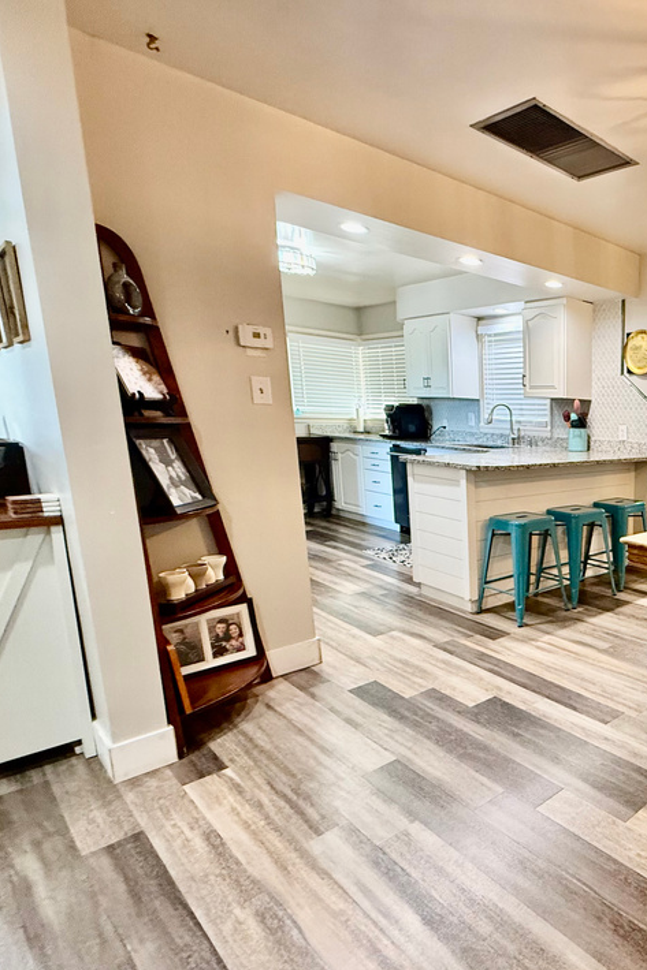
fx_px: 566
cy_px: 523
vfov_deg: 81.1
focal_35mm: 21
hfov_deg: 47.7
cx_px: 666
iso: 320
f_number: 2.2
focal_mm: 2.22
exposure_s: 1/60
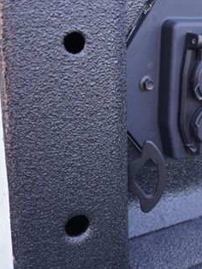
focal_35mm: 47
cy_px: 99
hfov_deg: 30.3
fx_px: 366
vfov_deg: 40.1
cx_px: 154
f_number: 4
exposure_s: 1/60
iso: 125
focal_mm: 16
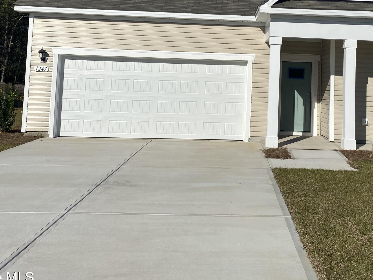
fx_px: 496
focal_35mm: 46
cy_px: 52
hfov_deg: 40.6
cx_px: 258
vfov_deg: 30.7
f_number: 1.8
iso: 32
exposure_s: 1/8850
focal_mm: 4.25
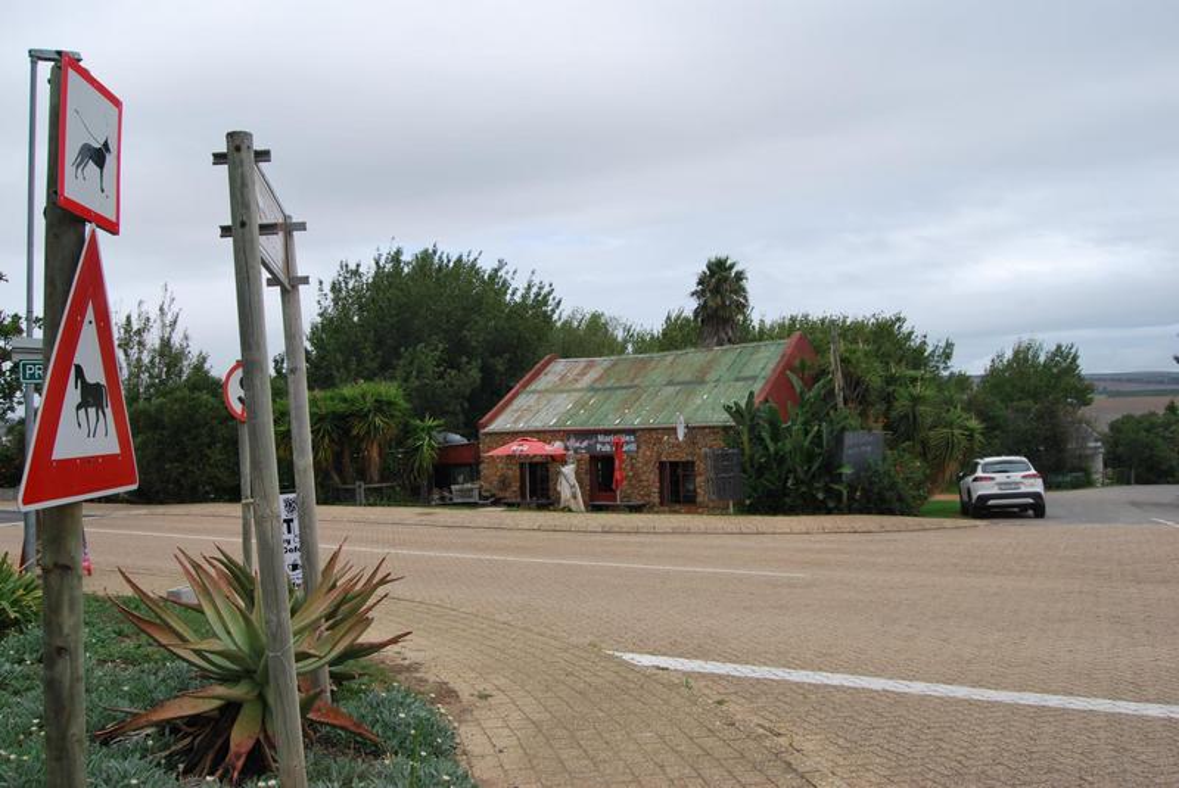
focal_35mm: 27
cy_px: 394
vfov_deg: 48.0
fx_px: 885
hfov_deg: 67.3
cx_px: 590
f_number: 8
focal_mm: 18
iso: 100
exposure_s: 1/250
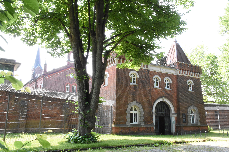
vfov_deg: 38.4
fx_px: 220
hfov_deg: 55.1
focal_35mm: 34
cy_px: 76
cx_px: 114
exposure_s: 1/100
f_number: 22
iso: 3200
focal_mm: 23
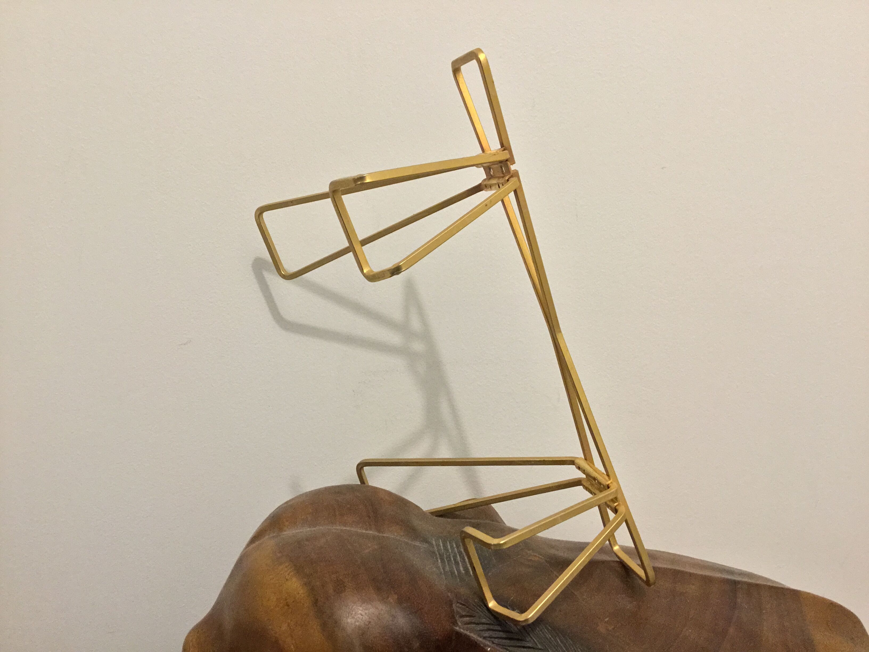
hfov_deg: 58.4
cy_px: 326
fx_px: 778
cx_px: 434
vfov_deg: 45.4
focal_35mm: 31
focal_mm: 3.3
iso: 160
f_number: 2.4
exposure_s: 1/33
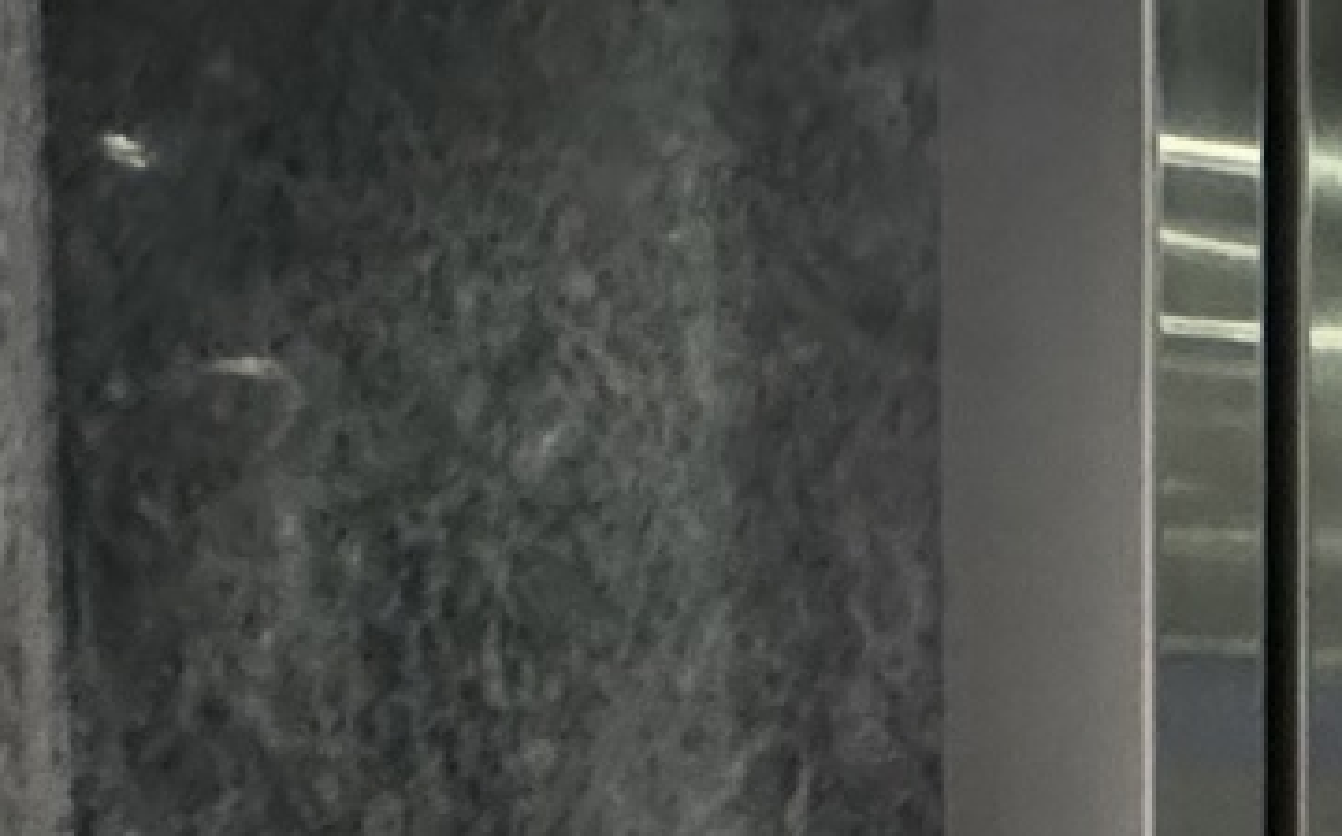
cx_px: 1855
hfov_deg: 22.6
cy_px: 1505
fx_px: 2887
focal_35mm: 79
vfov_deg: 14.5
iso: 1600
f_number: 2.2
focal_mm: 2.22
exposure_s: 1/33
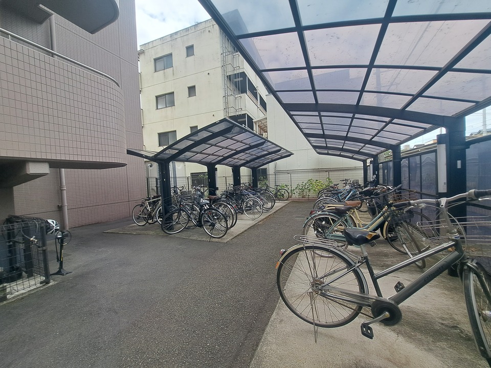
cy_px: 184
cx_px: 246
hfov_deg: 106.2
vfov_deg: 89.9
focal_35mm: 13
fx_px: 184
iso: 50
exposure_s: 1/462
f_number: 2.2
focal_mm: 1.74
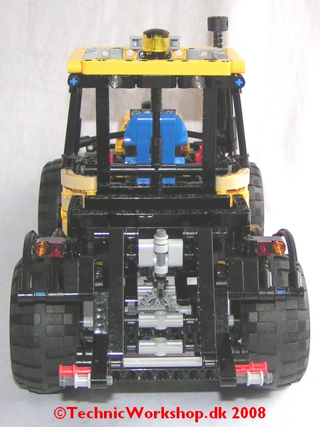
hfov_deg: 37.7
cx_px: 160
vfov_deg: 49.0
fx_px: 468
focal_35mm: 38
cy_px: 214
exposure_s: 1/50
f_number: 2.8
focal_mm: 5.8
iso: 160
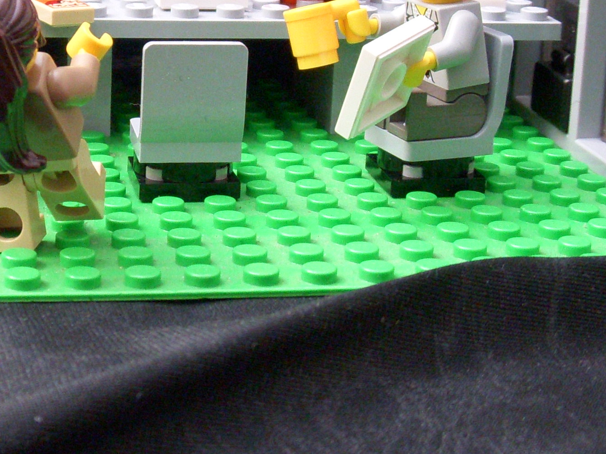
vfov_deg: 15.8
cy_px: 104
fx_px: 1628
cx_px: 122
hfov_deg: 20.8
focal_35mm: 93
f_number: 3.3
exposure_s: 1/8
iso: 400
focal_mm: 6.3
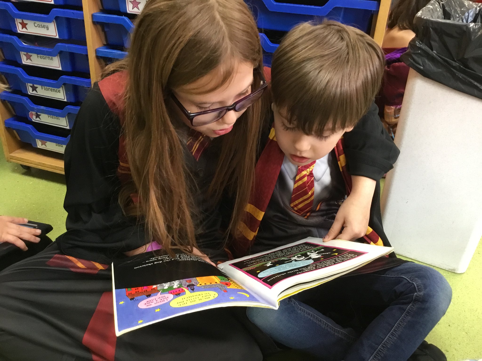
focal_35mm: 31
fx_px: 432
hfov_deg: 58.4
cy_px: 180
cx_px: 241
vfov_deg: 45.4
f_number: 2.4
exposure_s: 1/33
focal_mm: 3.3
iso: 200
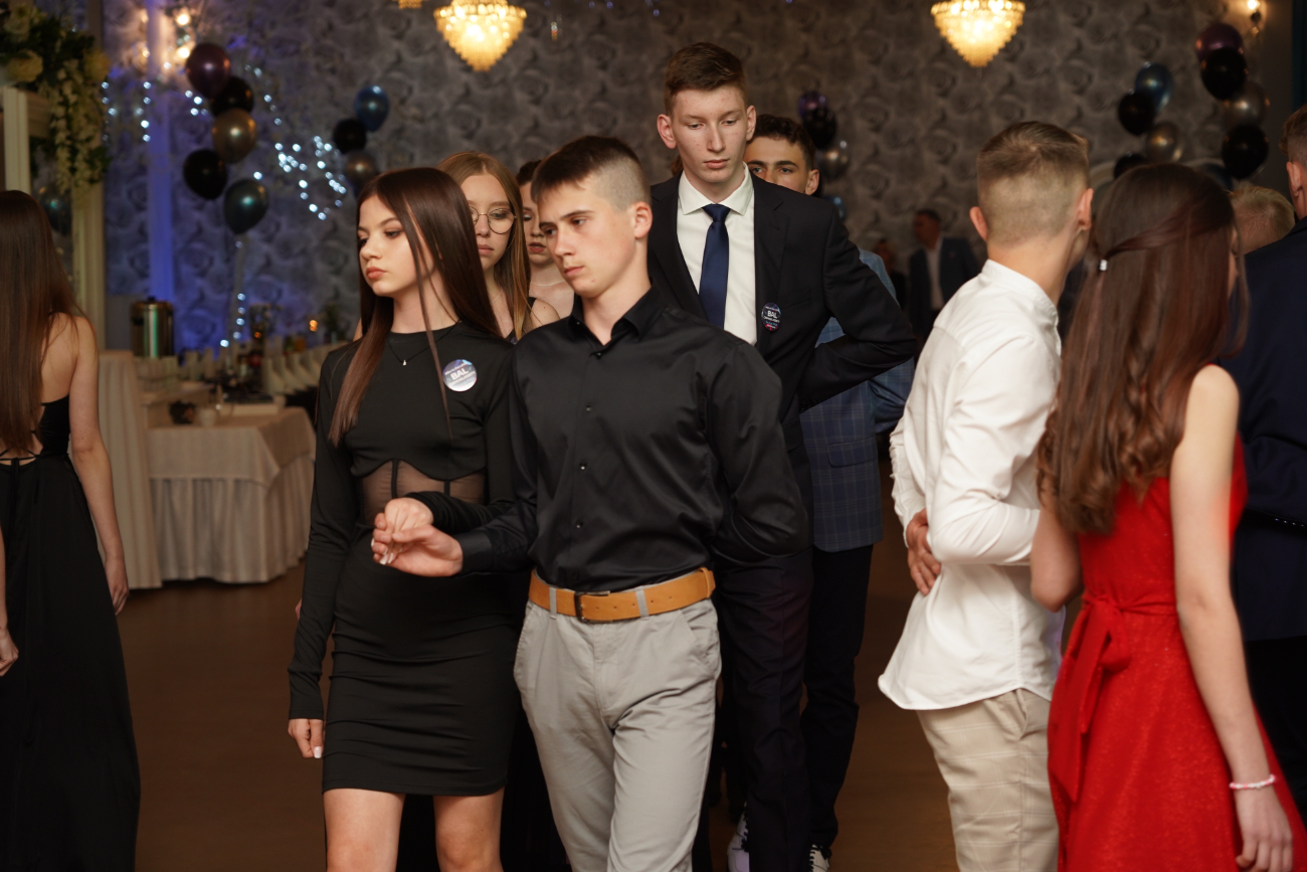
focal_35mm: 76
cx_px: 654
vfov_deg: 18.0
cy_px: 436
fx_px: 2759
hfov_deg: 26.6
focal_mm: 76
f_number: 4.5
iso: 640
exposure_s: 1/100
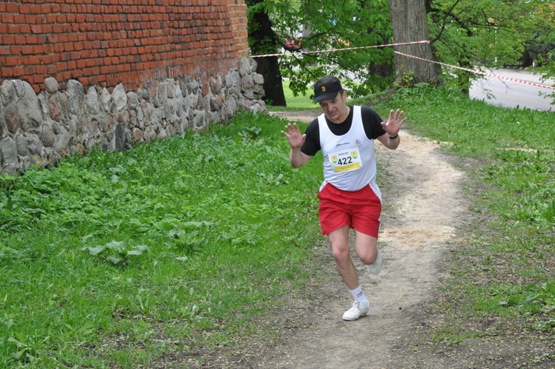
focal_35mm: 93
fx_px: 1432
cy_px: 184
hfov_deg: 21.9
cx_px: 278
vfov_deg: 14.7
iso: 1000
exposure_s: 1/125
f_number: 13
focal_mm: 62
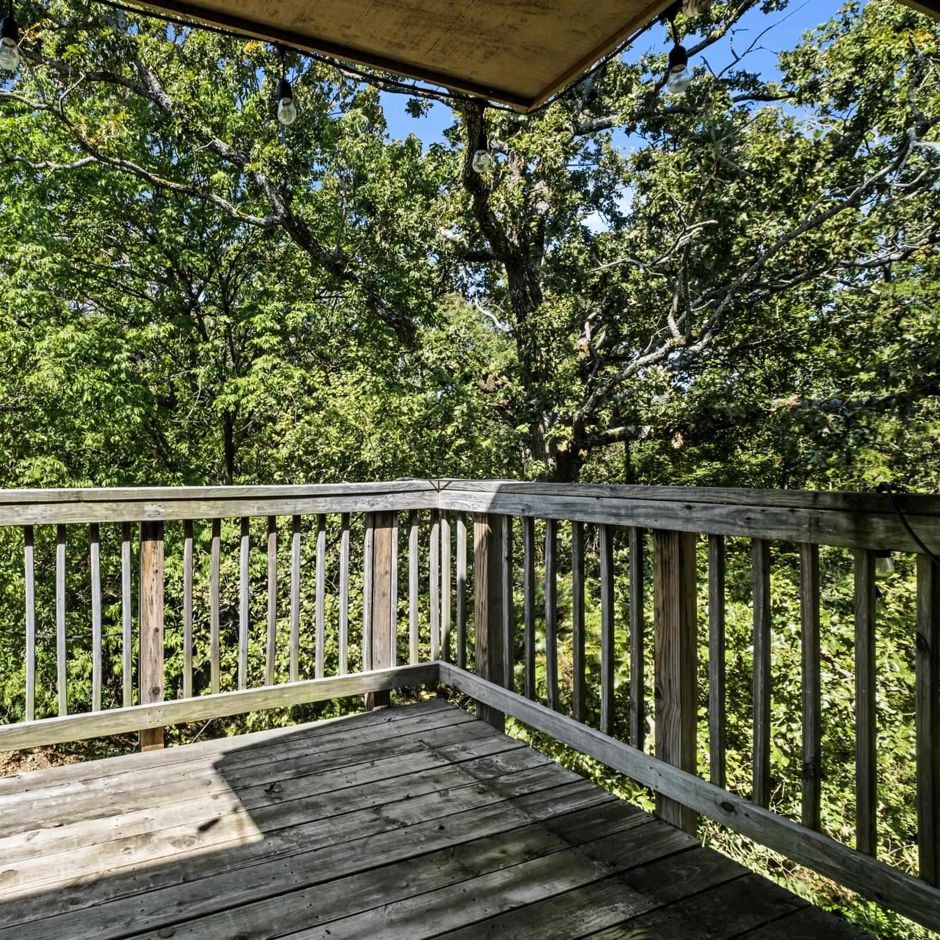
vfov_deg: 74.8
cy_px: 471
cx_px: 297
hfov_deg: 72.1
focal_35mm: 20
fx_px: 614
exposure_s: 1/20
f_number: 10
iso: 400
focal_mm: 10
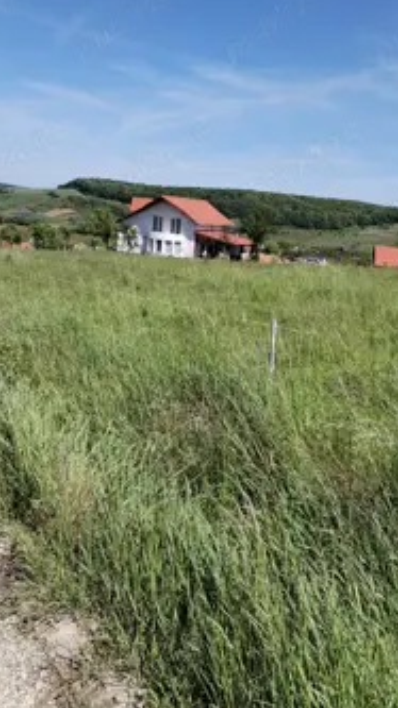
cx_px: 217
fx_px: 714
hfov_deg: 31.1
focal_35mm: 38
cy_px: 370
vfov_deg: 52.8
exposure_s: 1/1576
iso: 100
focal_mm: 4.75
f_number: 1.8
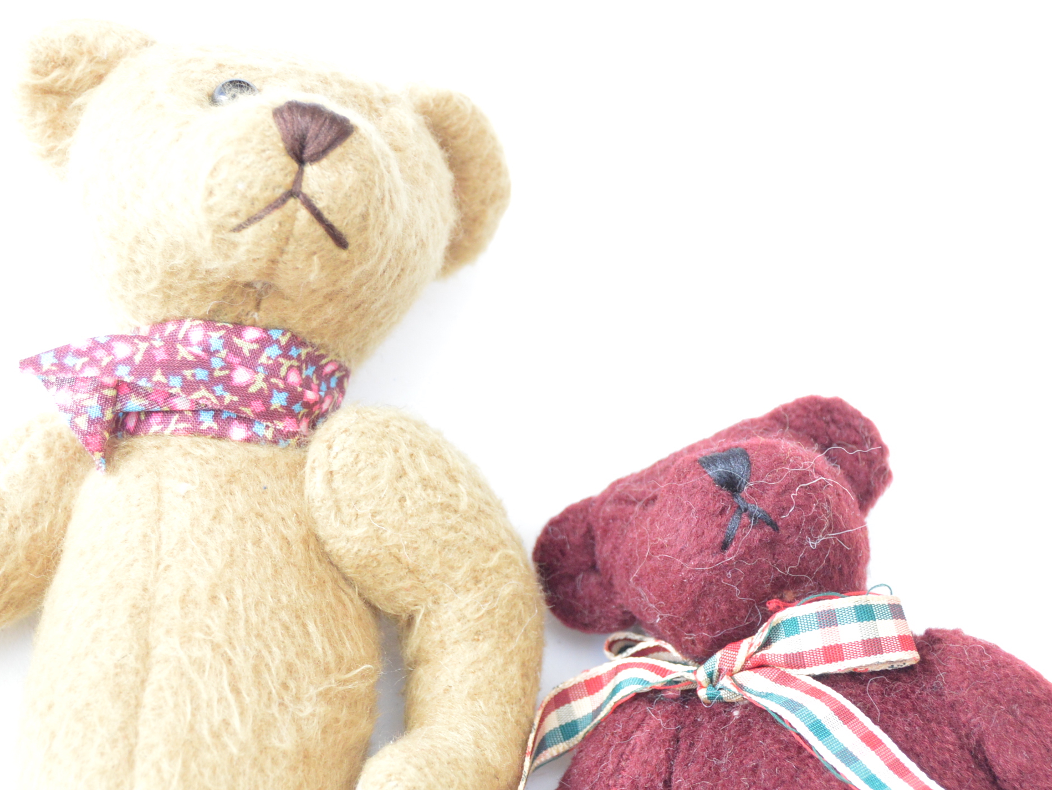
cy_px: 509
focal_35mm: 103
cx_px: 533
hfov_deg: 19.1
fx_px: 3123
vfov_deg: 14.4
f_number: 5.3
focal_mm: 45
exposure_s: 1/60
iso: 1100
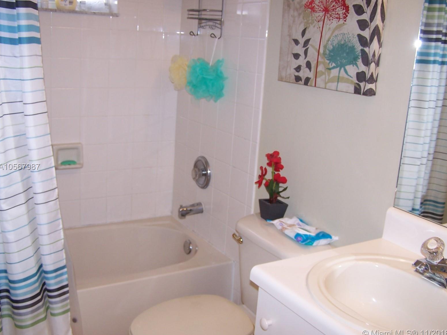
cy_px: 167
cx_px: 226
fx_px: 504
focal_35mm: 39
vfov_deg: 36.8
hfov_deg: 47.9
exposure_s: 1/60
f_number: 2.8
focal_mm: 6.3
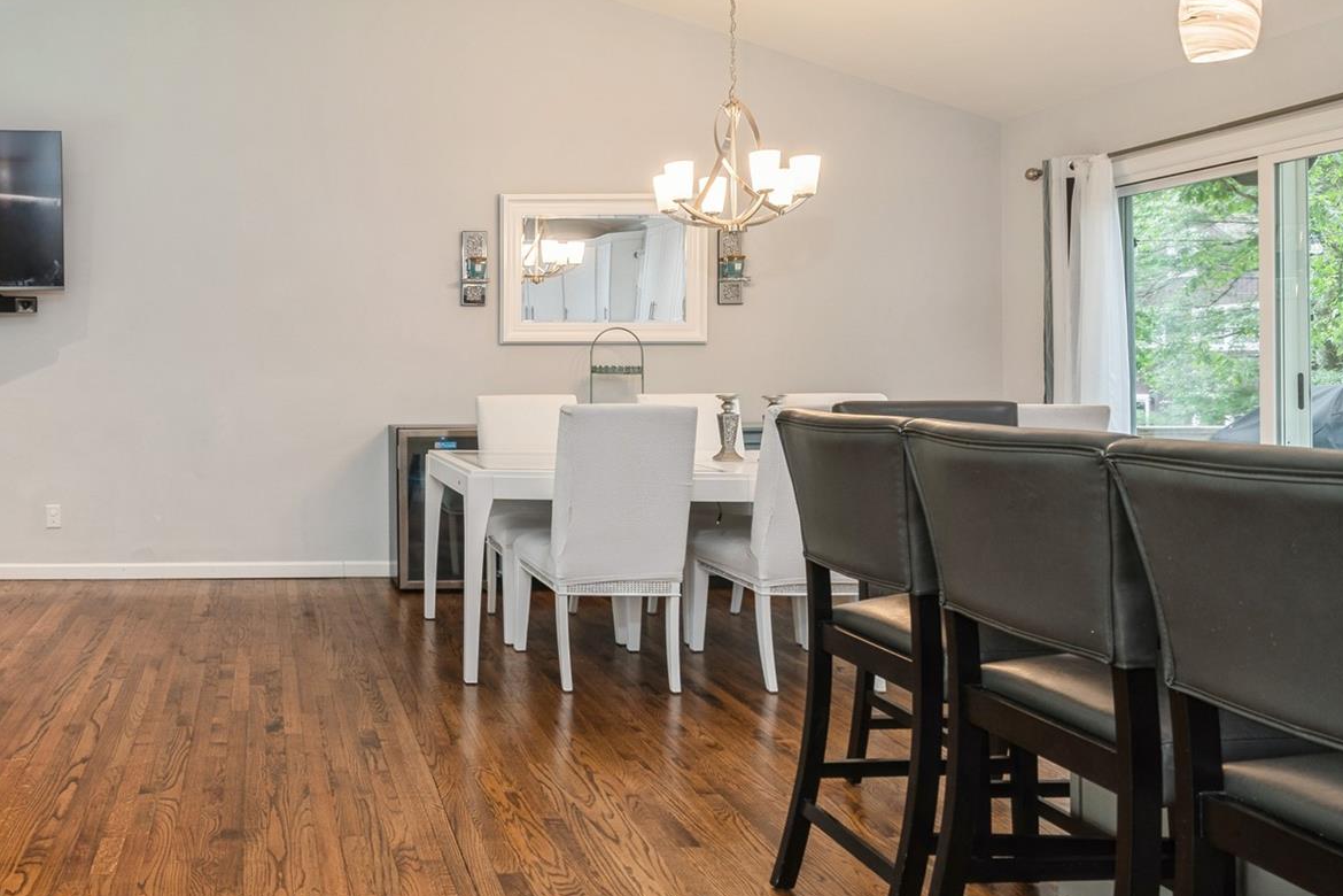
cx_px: 255
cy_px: 373
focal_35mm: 28
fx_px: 1044
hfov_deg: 59.9
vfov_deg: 46.2
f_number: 8
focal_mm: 16
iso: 200
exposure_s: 1/6
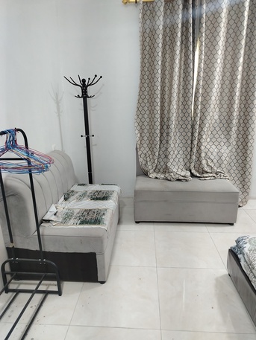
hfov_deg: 56.8
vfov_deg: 71.6
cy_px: 170
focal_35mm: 24
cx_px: 128
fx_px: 237
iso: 1741
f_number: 1.75
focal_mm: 5.25
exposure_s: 1/100
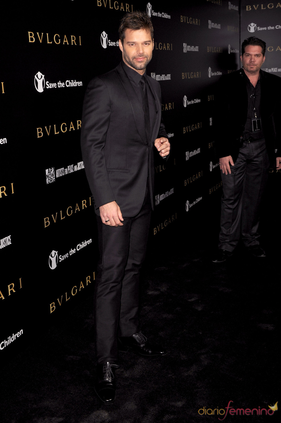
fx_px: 528
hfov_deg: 29.8
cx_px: 140
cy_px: 212
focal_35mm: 45
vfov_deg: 43.6
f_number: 7.1
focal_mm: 45
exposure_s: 1/250
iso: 320
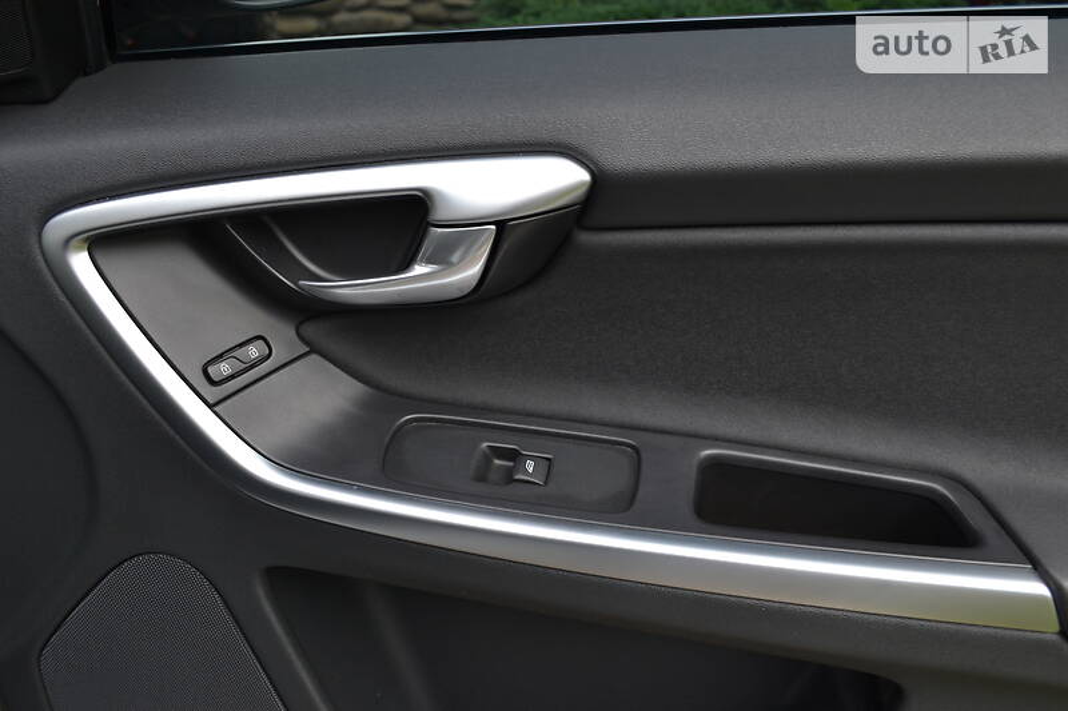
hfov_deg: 57.2
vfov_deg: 40.0
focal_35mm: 33
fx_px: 979
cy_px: 356
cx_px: 534
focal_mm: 22
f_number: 5.6
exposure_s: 1/125
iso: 320
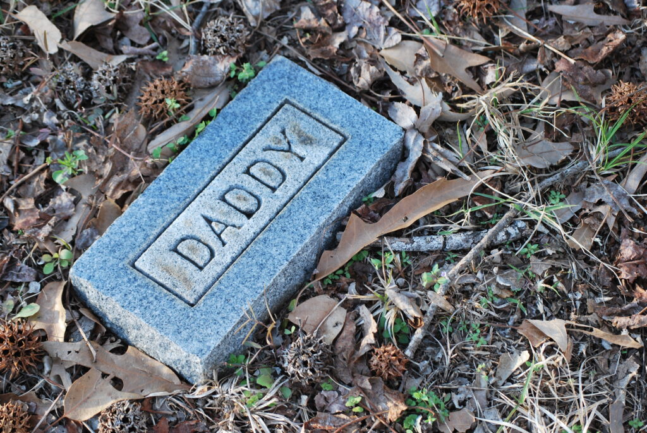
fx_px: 1484
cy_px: 216
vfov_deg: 16.6
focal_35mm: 82
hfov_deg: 24.6
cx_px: 324
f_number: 6.3
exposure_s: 1/60
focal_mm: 55
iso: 200
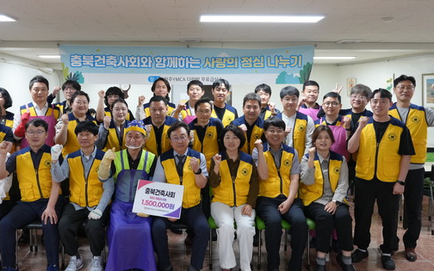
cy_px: 115
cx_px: 193
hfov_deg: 55.7
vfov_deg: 36.6
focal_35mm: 35
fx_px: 409
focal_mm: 19
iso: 2000
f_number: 4
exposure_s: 1/160
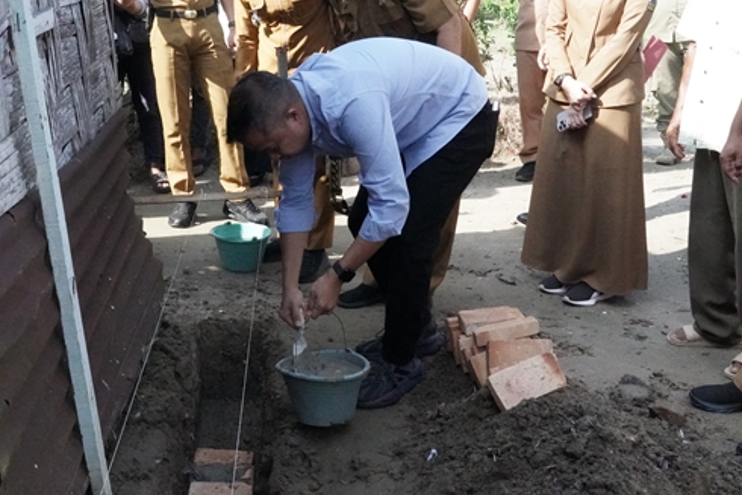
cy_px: 179
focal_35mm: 47
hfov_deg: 41.7
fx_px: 969
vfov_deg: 28.5
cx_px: 300
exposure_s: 1/2500
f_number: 14
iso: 20000
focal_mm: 24
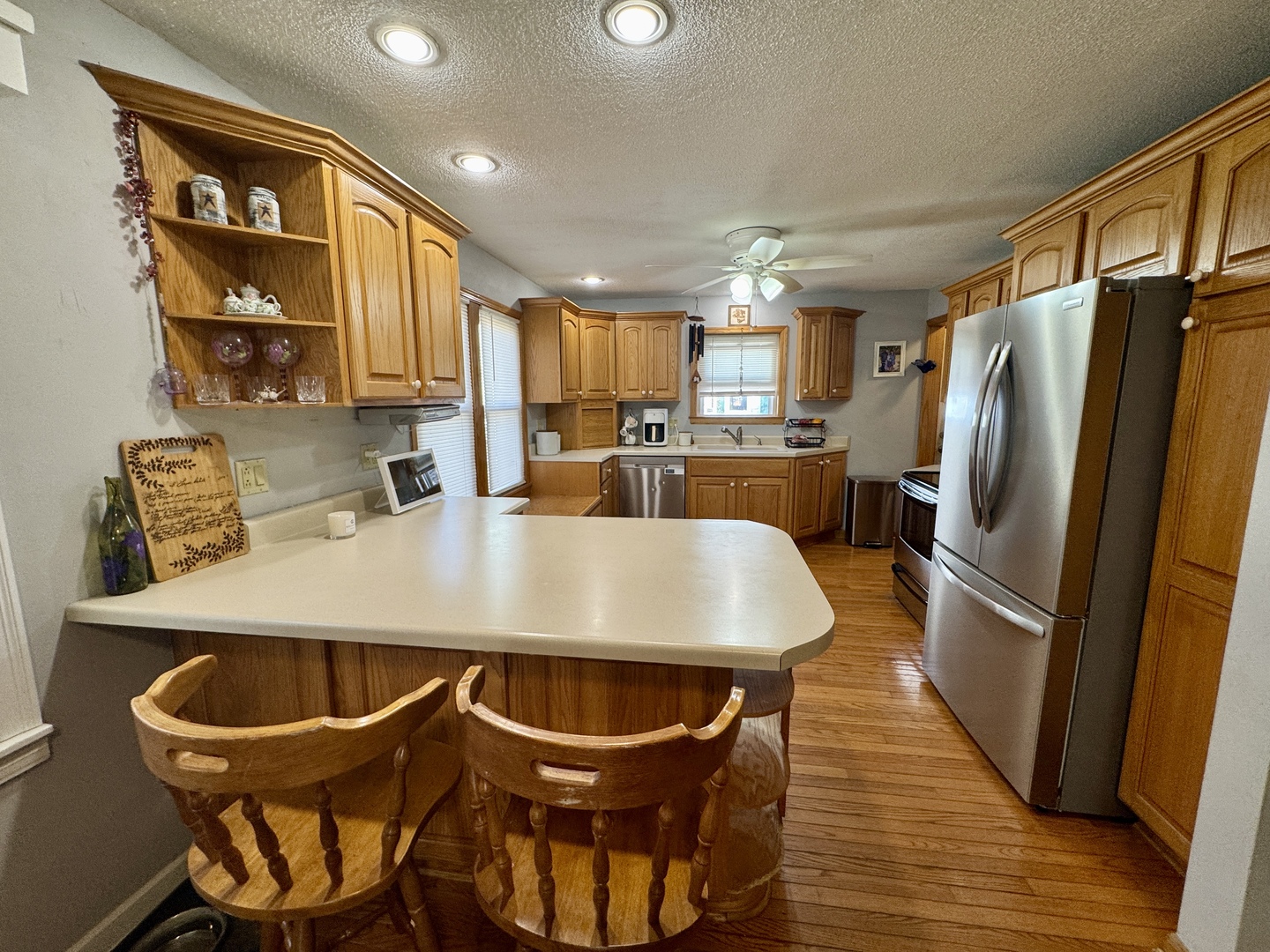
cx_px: 635
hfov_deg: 102.1
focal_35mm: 14
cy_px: 476
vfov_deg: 85.7
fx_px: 514
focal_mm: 2.22
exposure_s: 1/120
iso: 160
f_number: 2.2
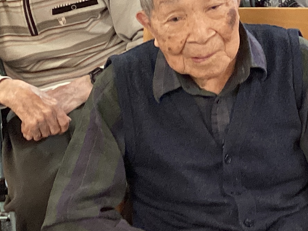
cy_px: -158
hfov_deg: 17.1
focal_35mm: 114
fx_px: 1014
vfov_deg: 12.1
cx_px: 255
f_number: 2.4
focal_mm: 3.3
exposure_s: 1/50
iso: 200
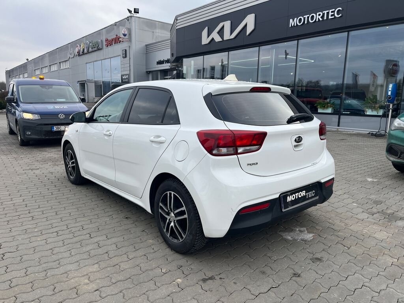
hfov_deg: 67.3
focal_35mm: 26
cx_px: 202
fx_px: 303
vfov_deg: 53.1
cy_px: 152
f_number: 1.6
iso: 50
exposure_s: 1/1000
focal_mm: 5.1
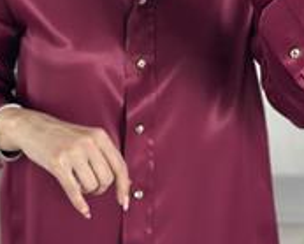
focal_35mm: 137
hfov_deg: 14.0
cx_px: 141
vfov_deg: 11.2
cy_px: 4
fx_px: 1235
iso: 400
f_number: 1.78
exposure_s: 1/57
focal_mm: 6.86
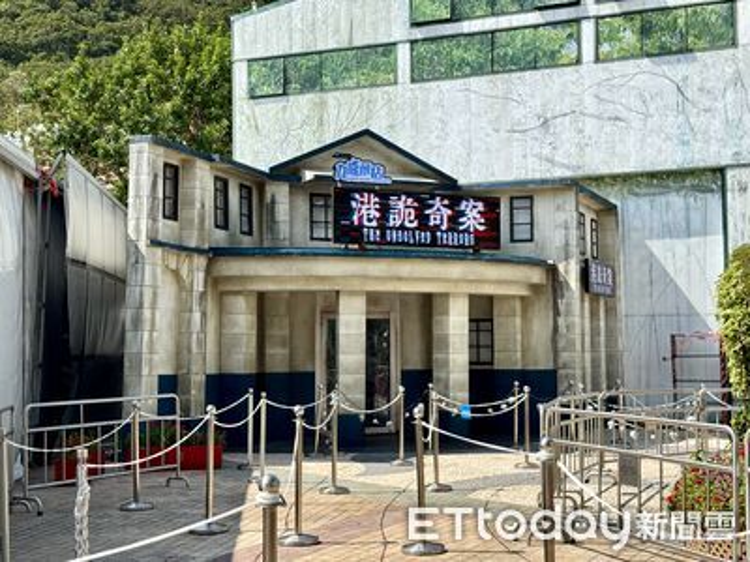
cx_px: 375
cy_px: 281
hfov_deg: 39.7
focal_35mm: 48
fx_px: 1040
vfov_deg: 30.3
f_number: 1.78
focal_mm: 6.76
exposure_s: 1/3257
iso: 64
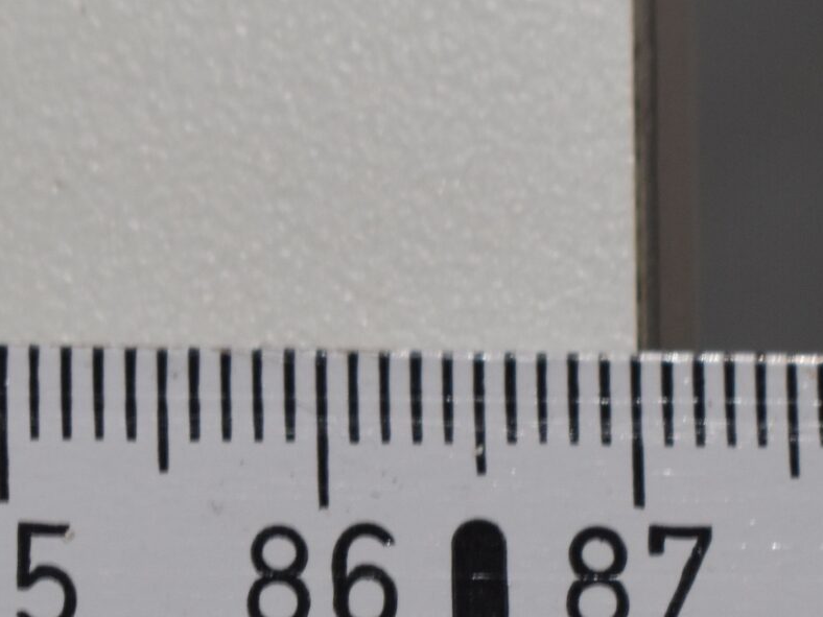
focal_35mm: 258
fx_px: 6124
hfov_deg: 7.7
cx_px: 633
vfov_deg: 5.8
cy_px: 589
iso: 400
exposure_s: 1/60
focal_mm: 55
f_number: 8
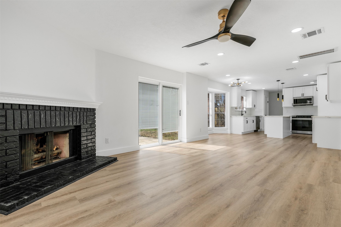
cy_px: 114
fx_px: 152
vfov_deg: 73.7
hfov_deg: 96.7
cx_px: 170
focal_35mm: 16
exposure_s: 1/250
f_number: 7.1
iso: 250
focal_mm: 16
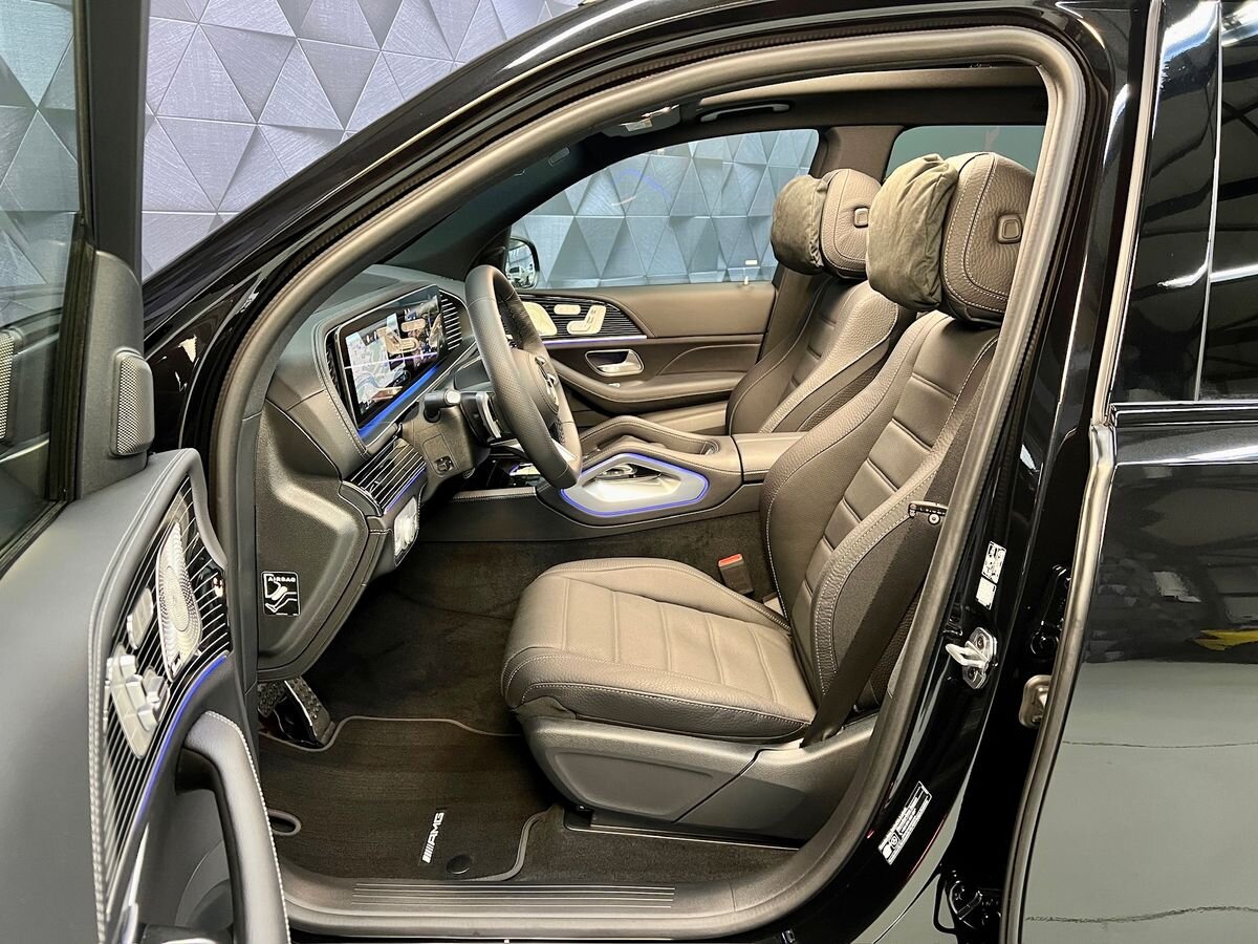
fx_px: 945
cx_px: 629
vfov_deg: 53.1
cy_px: 472
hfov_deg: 67.3
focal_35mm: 26
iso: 500
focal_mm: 5.7
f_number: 1.5
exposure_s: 1/40
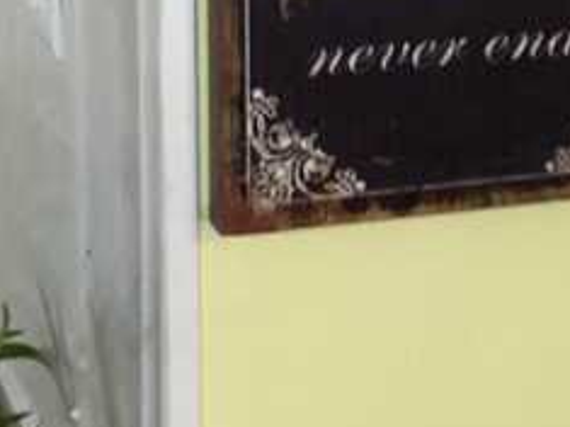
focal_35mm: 135
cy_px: -138
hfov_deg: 14.3
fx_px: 2222
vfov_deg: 10.7
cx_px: 619
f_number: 2.4
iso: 320
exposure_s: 1/40
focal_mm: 3.3
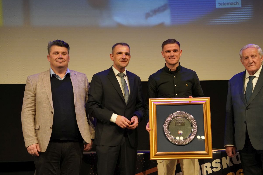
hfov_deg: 29.2
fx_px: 505
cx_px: 148
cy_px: 105
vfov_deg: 19.7
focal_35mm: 69
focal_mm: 37.4
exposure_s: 1/100
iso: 1250
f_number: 2.8
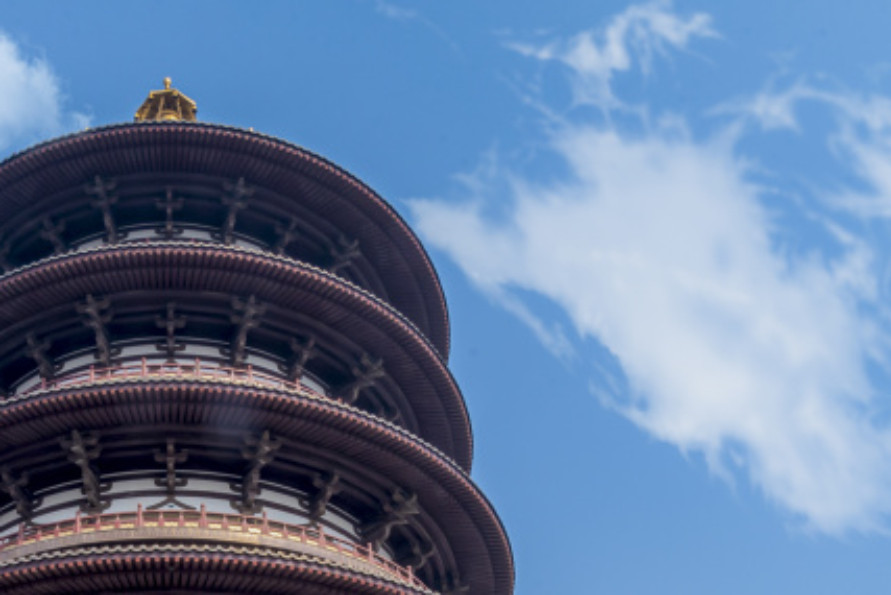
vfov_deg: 26.1
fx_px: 1114
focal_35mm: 45
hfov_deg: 41.8
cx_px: 188
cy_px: 746
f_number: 18
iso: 160
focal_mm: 16
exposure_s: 1/100
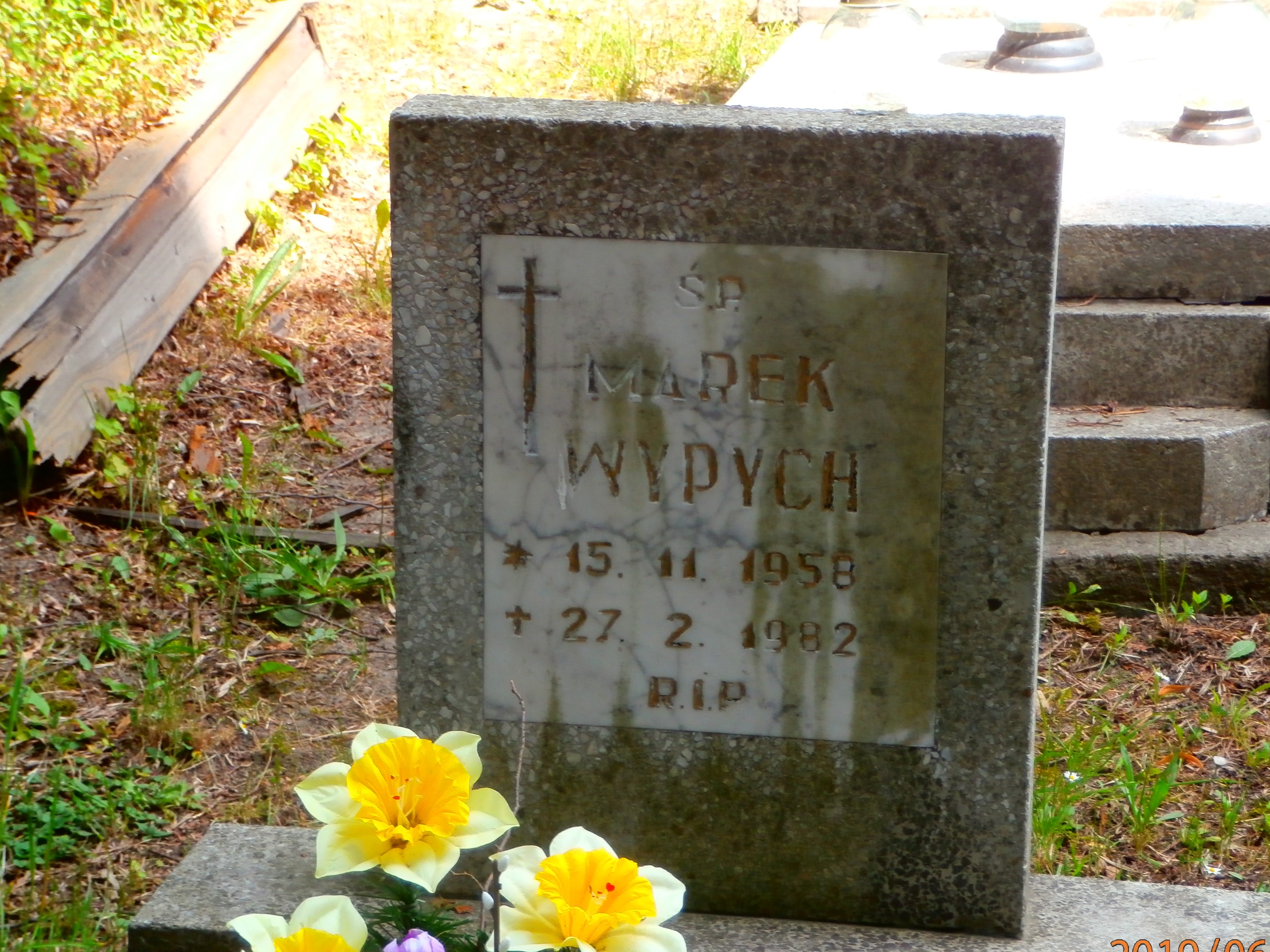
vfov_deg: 14.9
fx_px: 3632
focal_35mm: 99
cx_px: 689
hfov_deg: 19.8
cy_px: 523
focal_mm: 15.16
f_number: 5
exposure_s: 1/100
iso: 125
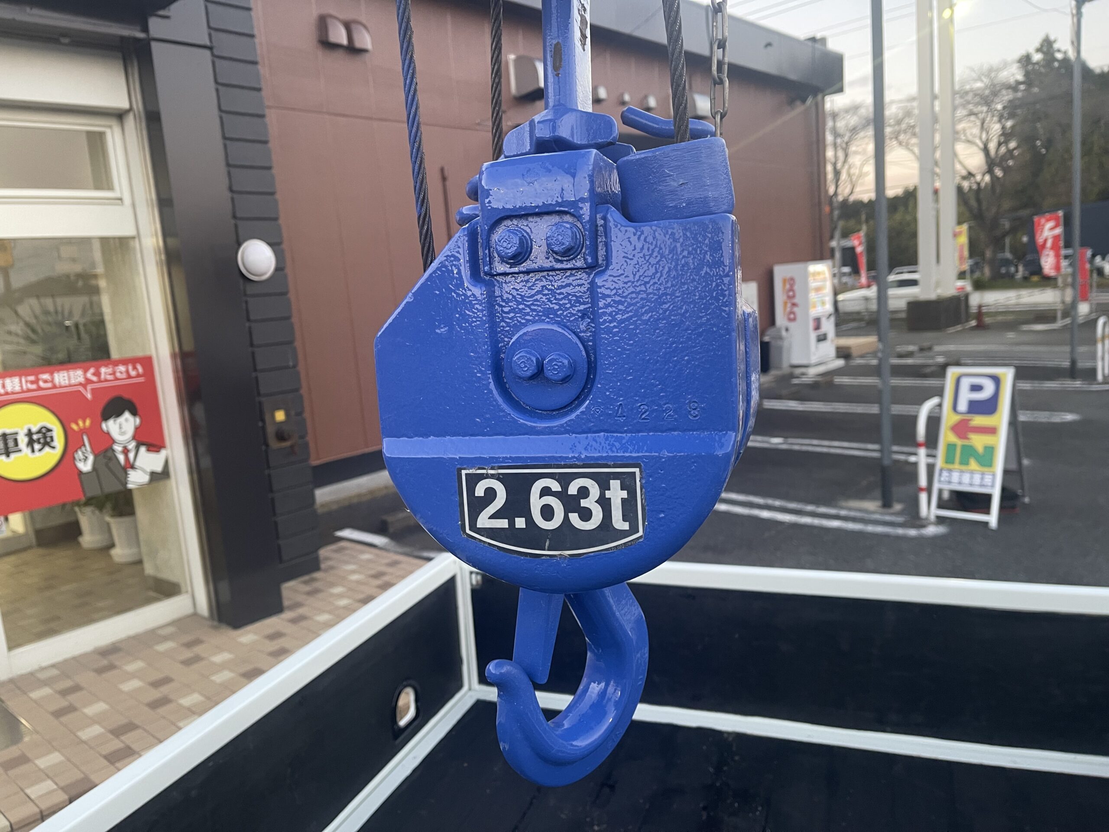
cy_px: 416
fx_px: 801
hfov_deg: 69.4
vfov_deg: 54.9
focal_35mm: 25
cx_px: 554
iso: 200
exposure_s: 1/60
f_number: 1.6
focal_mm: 5.1
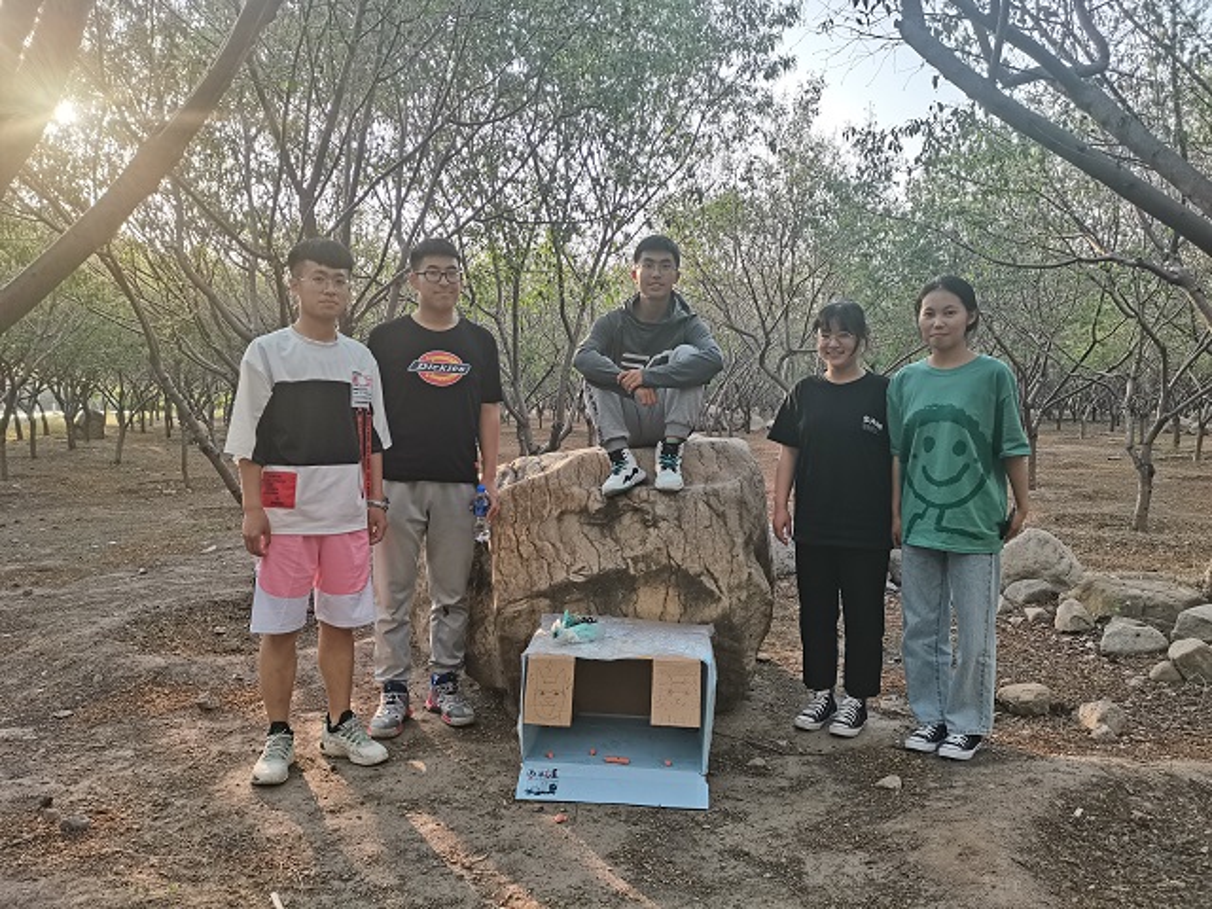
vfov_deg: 53.1
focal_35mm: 26
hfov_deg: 67.3
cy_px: 454
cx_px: 606
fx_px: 910
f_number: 1.8
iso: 50
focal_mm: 5.58
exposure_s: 1/244
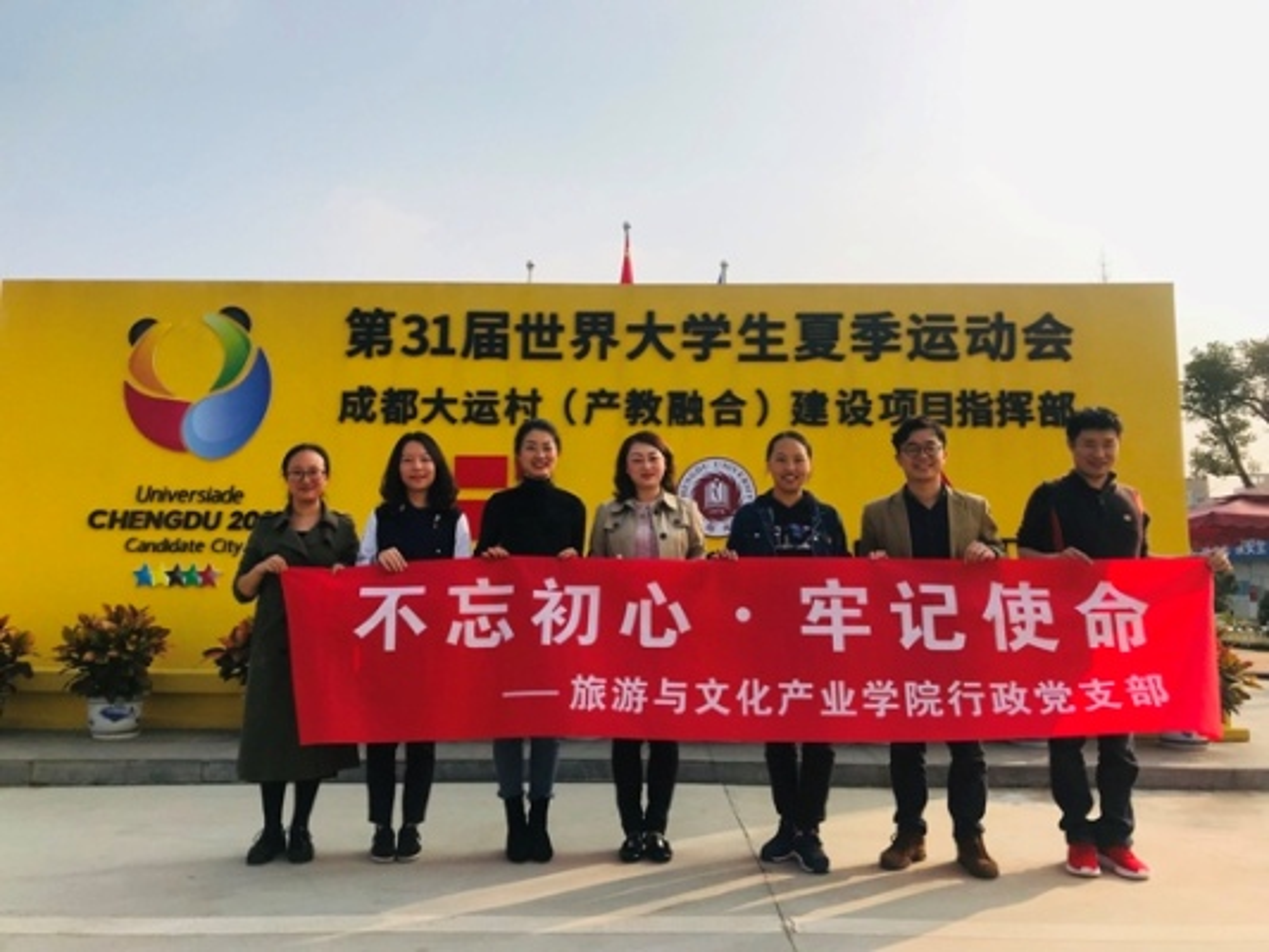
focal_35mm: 28
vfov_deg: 49.8
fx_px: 1027
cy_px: 476
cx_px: 634
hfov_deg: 63.4
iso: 20
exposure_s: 1/2907
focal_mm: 3.99
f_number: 1.8
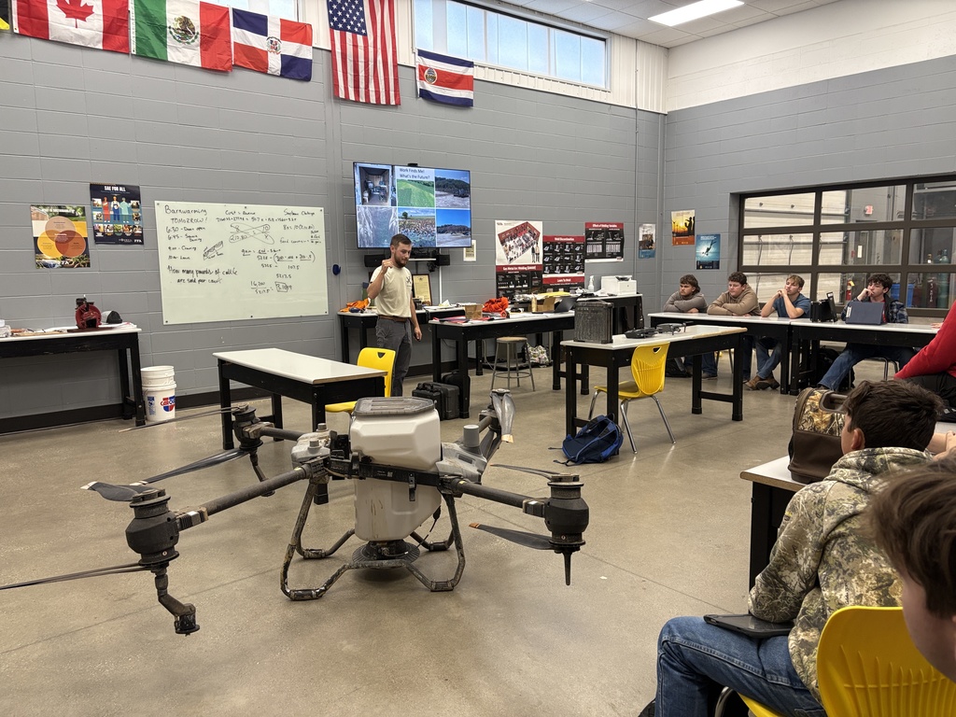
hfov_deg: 67.3
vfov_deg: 53.1
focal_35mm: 26
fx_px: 718
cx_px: 478
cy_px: 358
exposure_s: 1/60
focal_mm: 5.96
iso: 125
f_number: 1.6
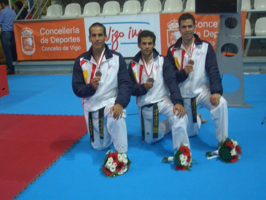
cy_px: 100
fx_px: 400
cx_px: 133
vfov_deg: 28.0
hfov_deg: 36.8
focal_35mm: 52
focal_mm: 6.9
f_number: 4.6
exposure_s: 1/50
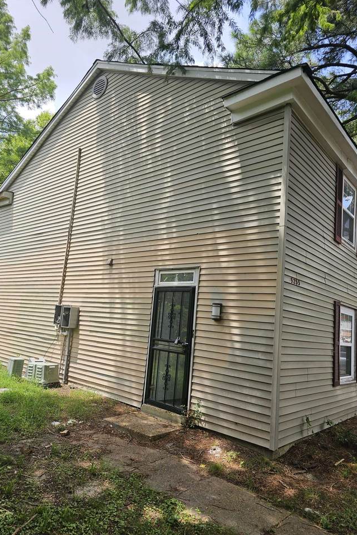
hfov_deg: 53.1
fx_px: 357
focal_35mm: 24
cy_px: 267
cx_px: 164
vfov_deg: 73.7
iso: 10
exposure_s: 1/250
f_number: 1.7
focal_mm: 6.3
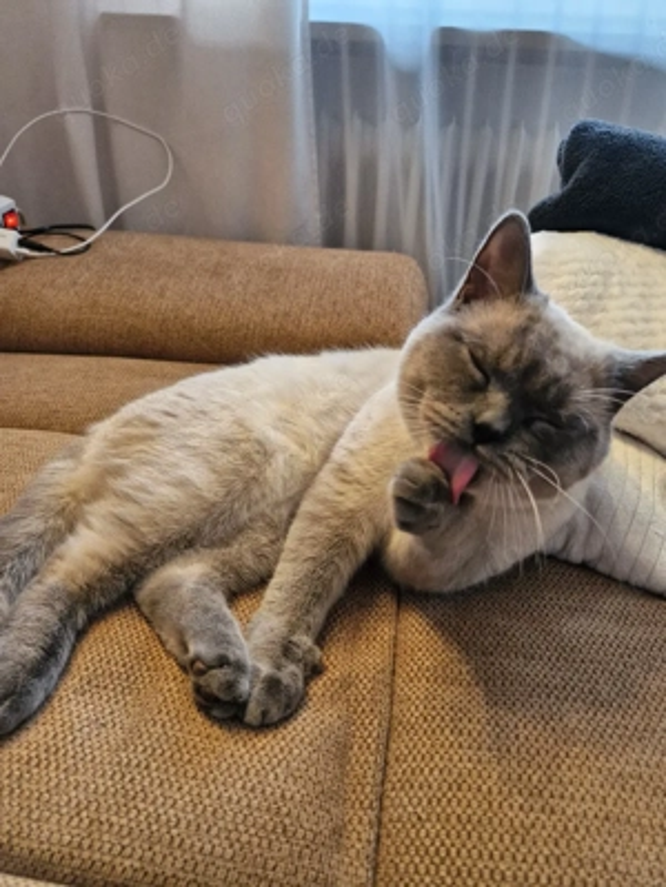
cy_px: 444
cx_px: 333
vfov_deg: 73.9
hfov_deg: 58.9
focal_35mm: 23
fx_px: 590
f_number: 1.8
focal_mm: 5.54
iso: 400
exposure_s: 1/100
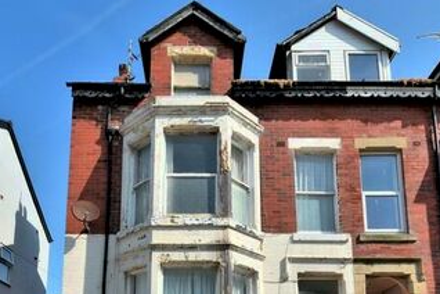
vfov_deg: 35.6
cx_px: 185
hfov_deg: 57.0
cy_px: 302
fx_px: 403
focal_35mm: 33
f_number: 10
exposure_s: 1/400
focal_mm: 10
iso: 200
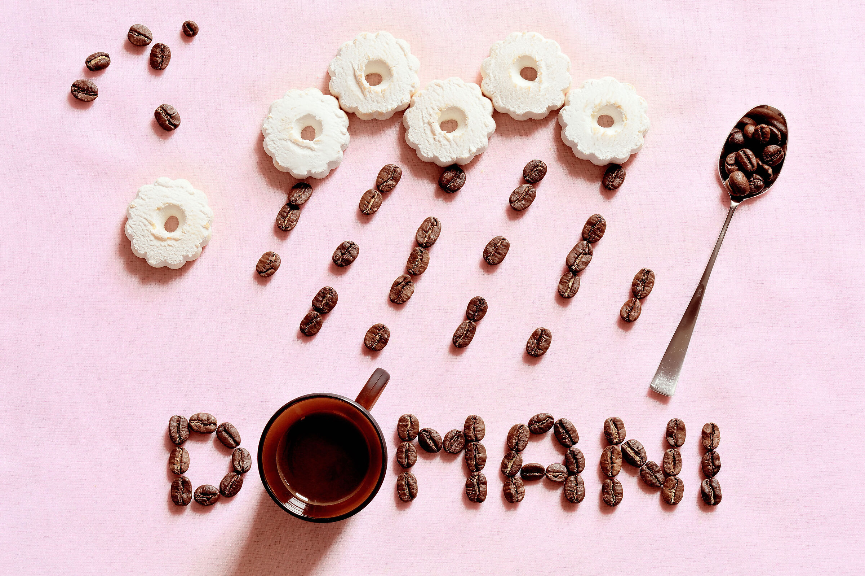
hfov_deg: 20.9
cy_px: 288
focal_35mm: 98
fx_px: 2341
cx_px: 432
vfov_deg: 14.0
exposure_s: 2.5
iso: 100
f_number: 16
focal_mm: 65
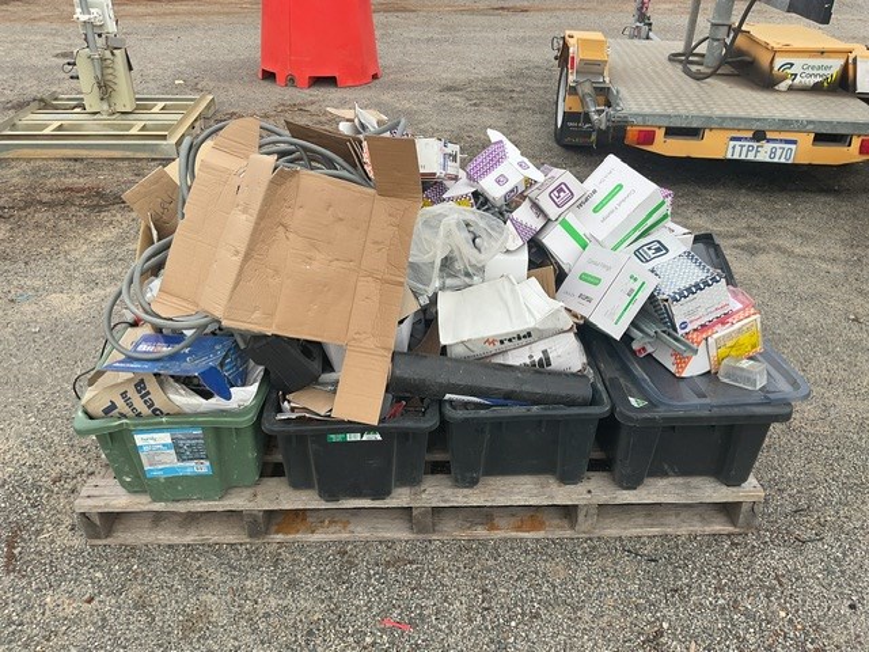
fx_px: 728
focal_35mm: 29
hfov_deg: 61.7
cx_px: 434
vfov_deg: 48.2
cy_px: 326
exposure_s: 1/297
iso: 16
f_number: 1.8
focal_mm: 3
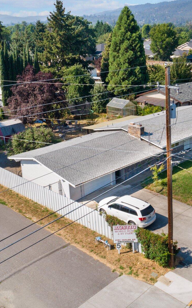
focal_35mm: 42
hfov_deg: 29.7
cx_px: 159
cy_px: 133
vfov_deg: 47.1
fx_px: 352
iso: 200
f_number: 7.1
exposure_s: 1/240
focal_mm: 8.8
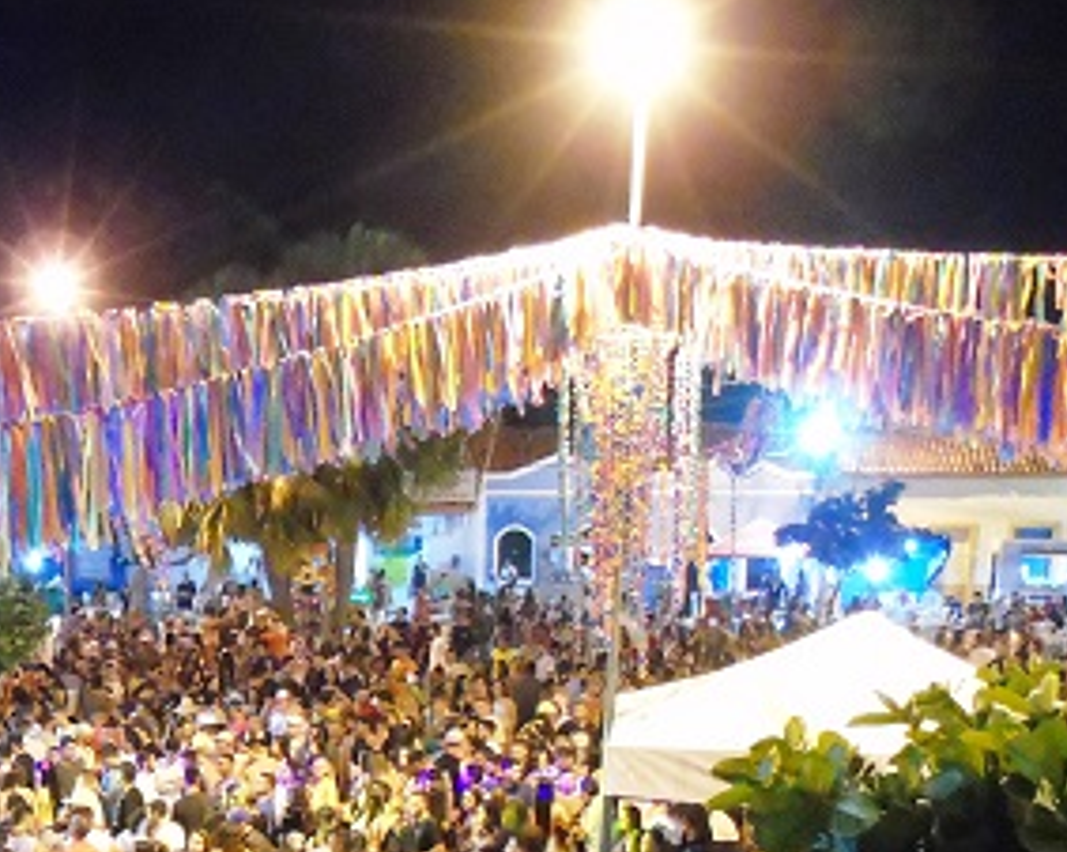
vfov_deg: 20.8
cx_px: 124
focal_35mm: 69
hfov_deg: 26.7
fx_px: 2177
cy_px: 988
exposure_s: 1/4
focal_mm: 4.4
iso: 800
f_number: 3.4
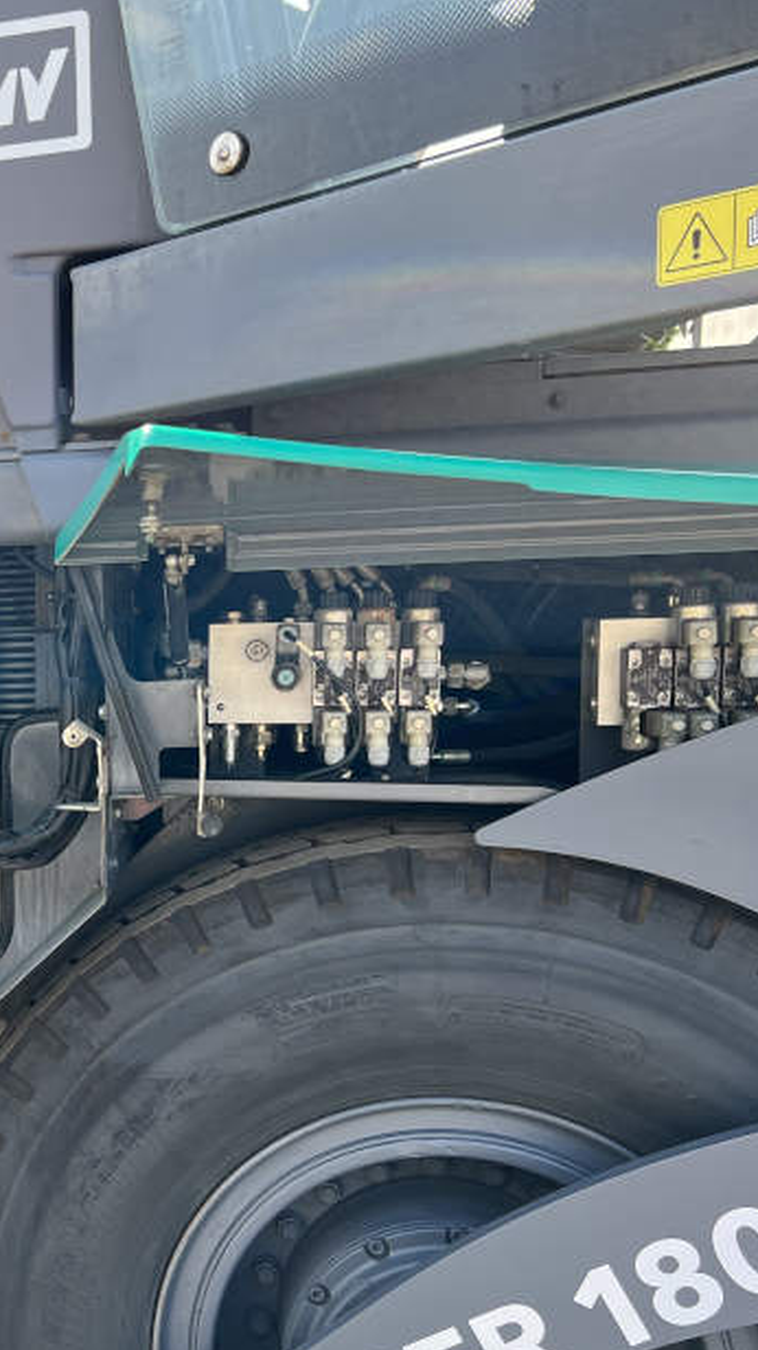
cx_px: -188
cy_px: 815
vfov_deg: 44.3
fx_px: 1645
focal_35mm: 46
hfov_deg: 23.4
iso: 50
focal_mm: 5.7
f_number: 1.5
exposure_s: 1/549
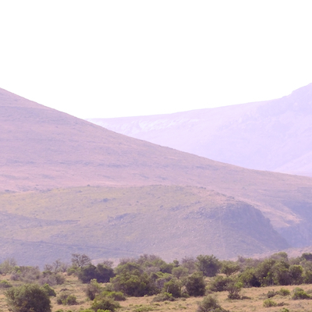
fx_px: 5425
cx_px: -41
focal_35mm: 532
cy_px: 367
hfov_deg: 3.3
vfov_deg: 3.3
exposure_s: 1/1500
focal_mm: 111.3
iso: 400
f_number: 5
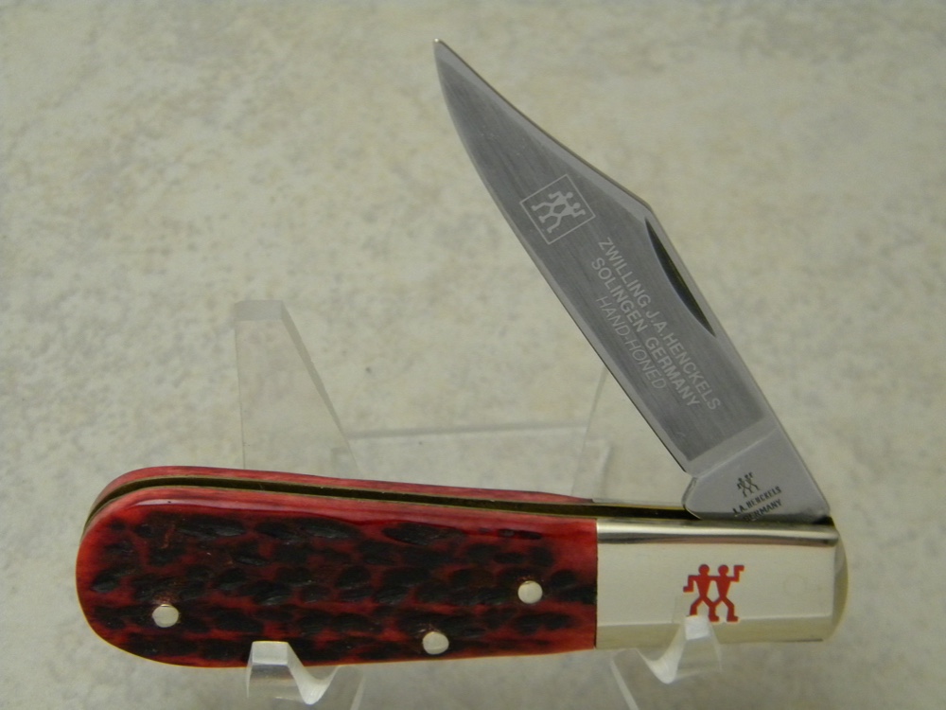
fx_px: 2268
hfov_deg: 23.6
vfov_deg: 17.8
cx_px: 473
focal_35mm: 83
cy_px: 355
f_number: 4.5
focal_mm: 15.1
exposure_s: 1/43.6
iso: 400
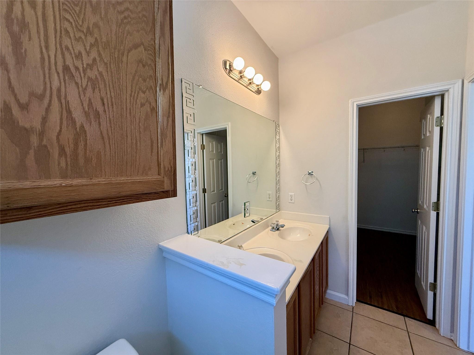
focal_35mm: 14
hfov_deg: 102.1
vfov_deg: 85.7
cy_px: 178
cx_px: 237
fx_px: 192
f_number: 2.2
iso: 250
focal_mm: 2.22
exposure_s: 1/120
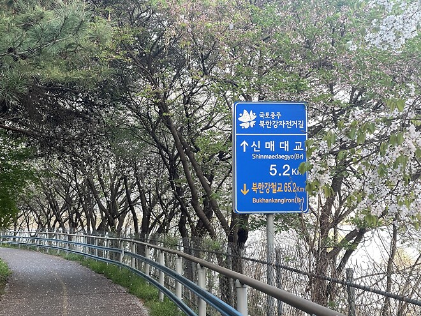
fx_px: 778
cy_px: 158
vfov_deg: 22.9
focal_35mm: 64
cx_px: 210
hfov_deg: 30.3
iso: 125
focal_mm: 7.5
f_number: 2.2
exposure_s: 1/99
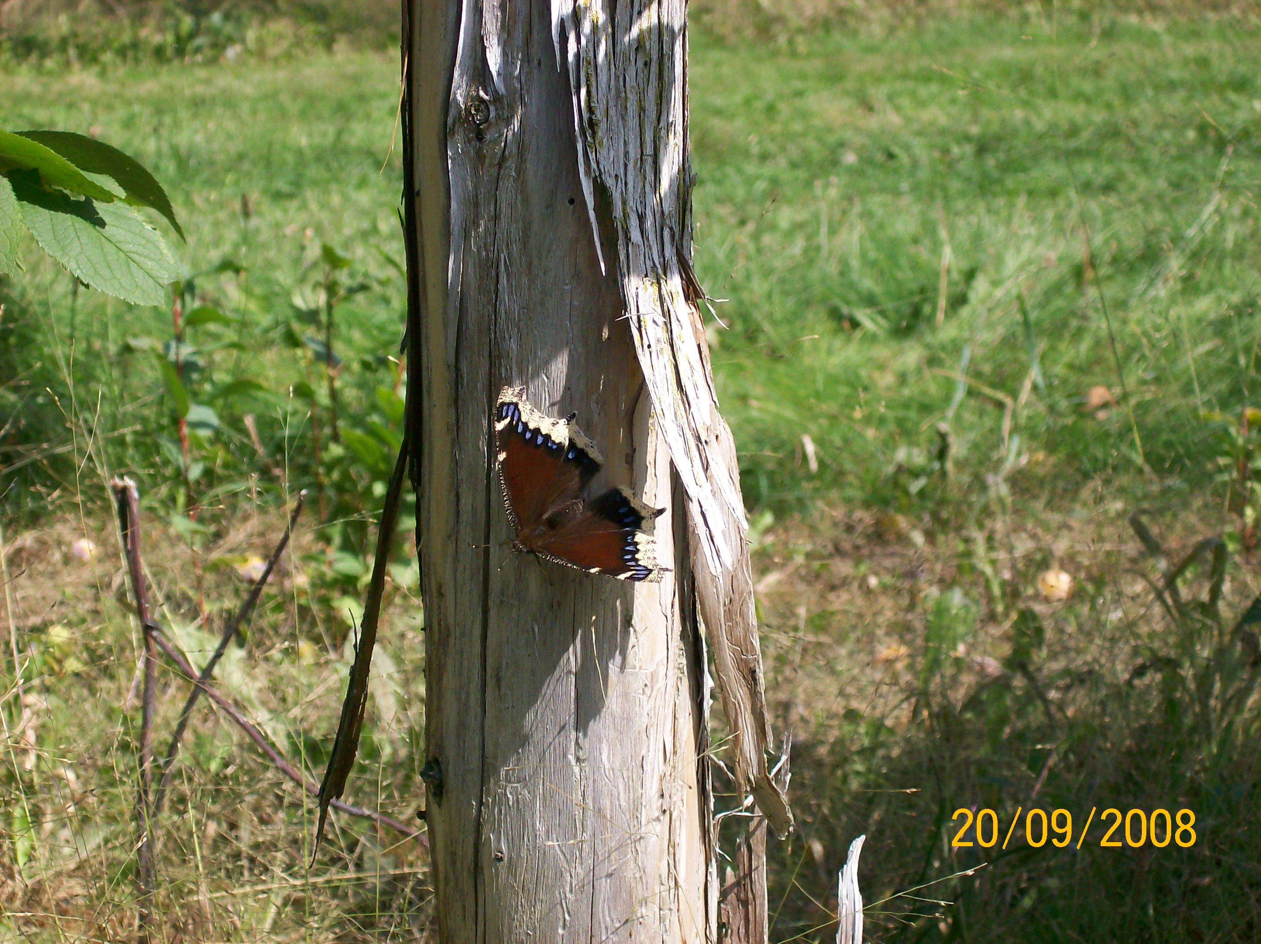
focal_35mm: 87
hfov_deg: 22.5
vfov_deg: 17.0
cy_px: 472
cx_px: 630
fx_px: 3167
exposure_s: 1/530
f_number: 4.3
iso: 80
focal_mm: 14.3
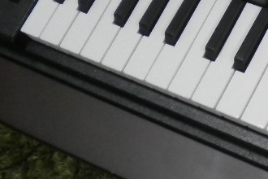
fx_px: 841
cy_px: 50
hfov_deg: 17.2
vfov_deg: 12.1
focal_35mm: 113
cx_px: 328
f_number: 3.1
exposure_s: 1/47.4
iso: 400
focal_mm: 6.3
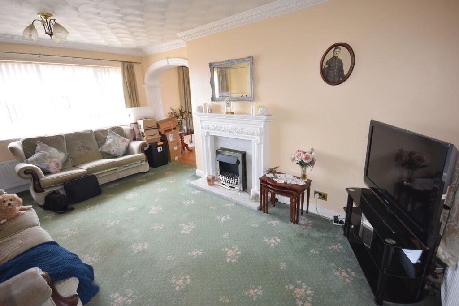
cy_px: 153
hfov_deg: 92.4
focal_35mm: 17
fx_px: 220
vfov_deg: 69.7
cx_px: 230
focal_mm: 11.5
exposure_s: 1/125
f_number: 5.6
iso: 720
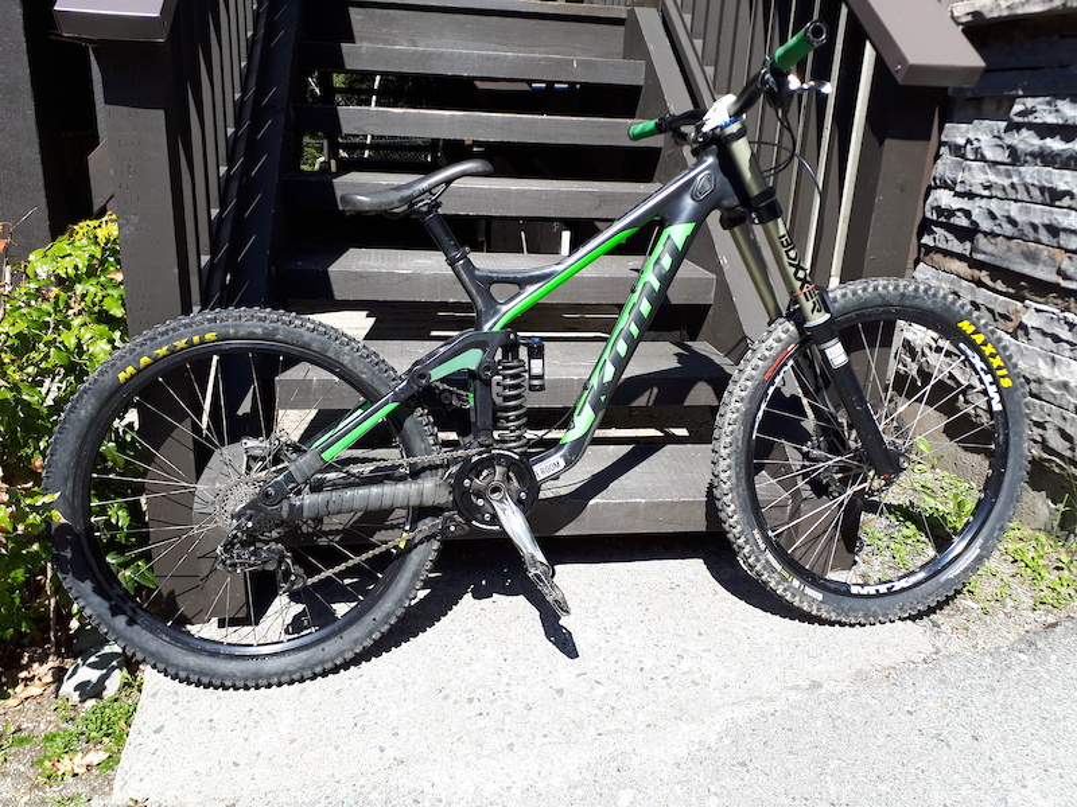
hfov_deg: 65.3
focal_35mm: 27
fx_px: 840
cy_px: 404
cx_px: 538
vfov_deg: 51.4
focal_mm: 3.6
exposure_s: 1/651
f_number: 1.9
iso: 40
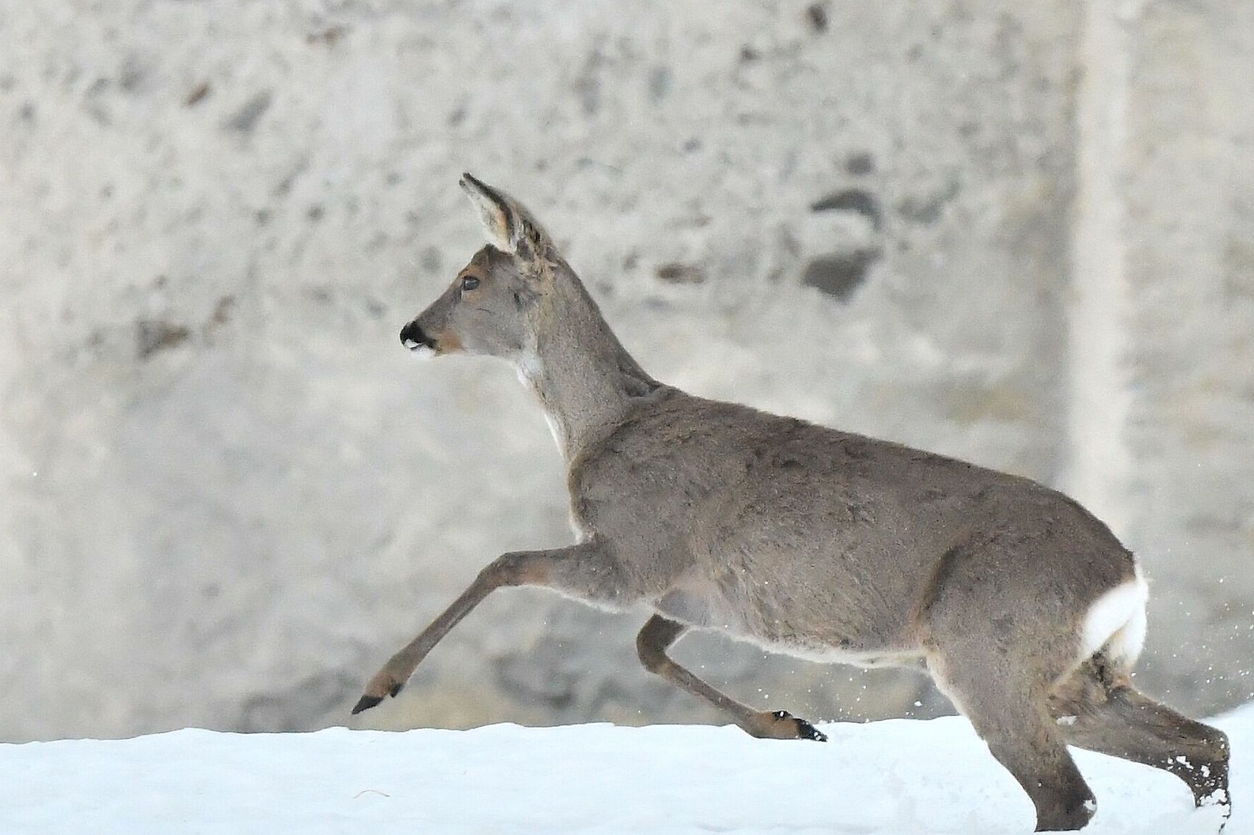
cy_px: 485
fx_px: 36205
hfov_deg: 2.0
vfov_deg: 1.3
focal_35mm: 1040
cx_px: 713
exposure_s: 1/2500
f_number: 5.6
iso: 3200
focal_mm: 500
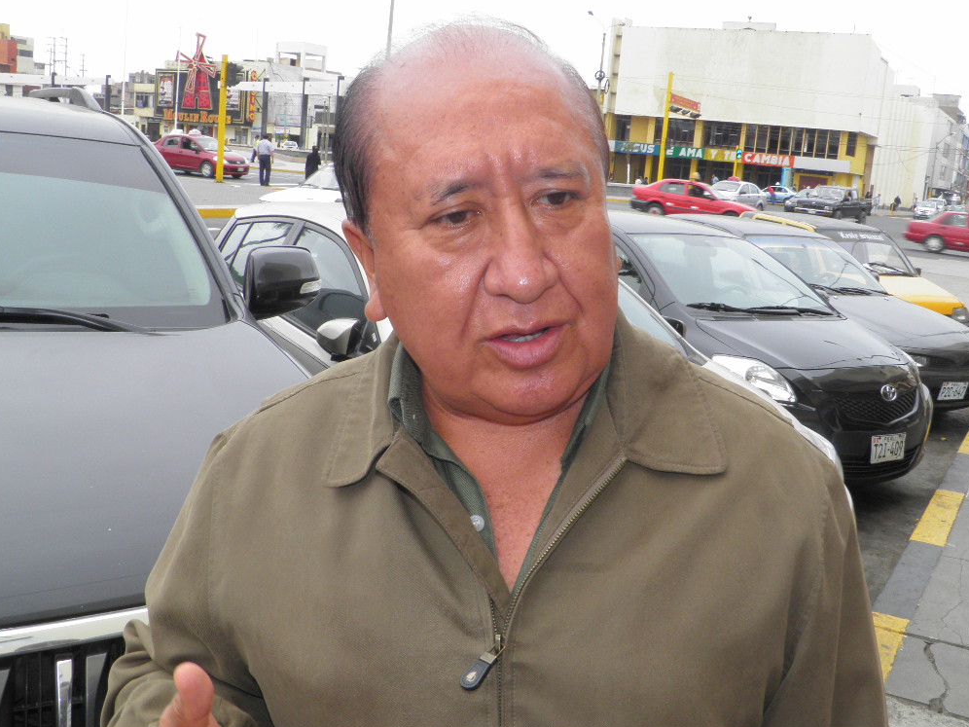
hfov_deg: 51.4
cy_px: 363
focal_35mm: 36
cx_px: 477
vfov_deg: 39.7
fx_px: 1008
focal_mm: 4.9
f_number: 5.7
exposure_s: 1/60
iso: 50
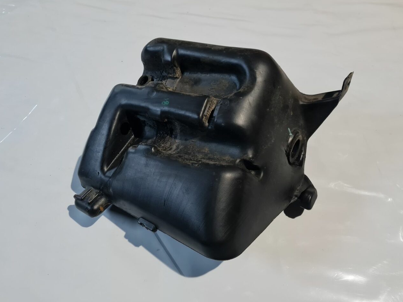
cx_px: 197
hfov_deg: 61.7
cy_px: 139
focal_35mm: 29
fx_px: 338
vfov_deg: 48.2
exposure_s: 1/50
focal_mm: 5.4
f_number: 1.8
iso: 320
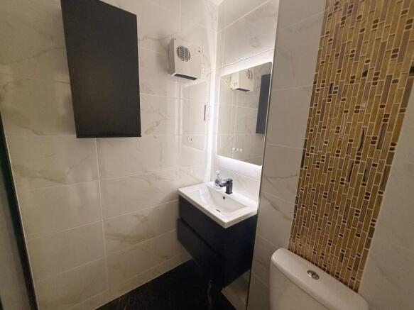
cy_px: 155
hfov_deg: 102.1
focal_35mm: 14
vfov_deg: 85.7
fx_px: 167
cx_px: 207
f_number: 2.2
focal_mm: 2.22
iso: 320
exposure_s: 1/100
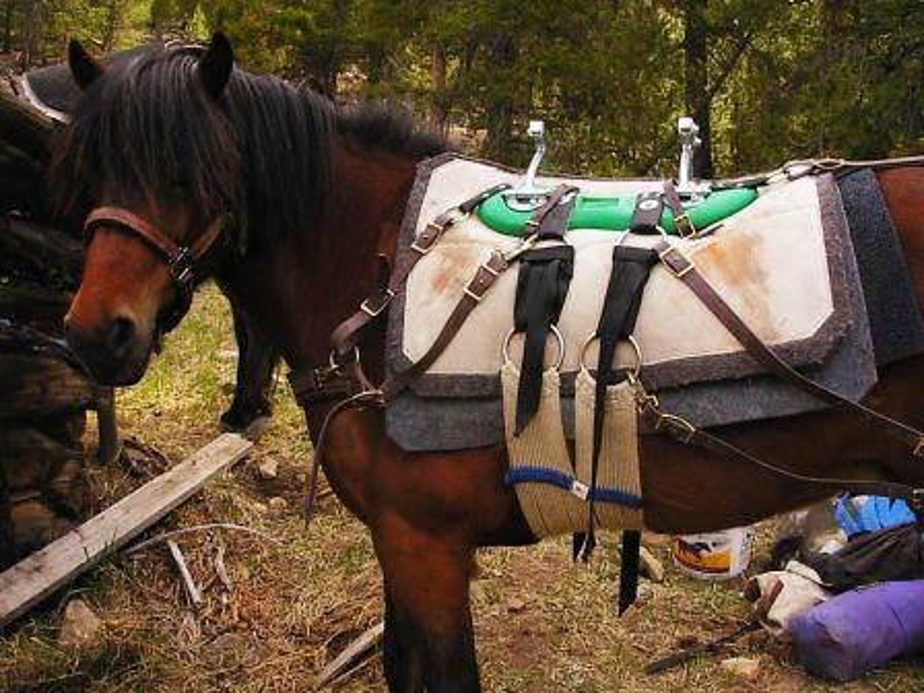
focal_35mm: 38
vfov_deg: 37.7
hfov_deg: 49.0
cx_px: 462
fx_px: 1014
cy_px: 346
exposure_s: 1/430
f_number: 2.9
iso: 50
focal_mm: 6.3
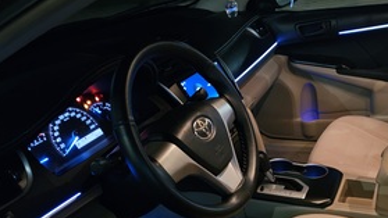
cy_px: 169
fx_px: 422
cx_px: 287
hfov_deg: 47.7
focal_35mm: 41
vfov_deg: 28.5
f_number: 1.7
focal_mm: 6.3
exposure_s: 1/24
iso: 1600
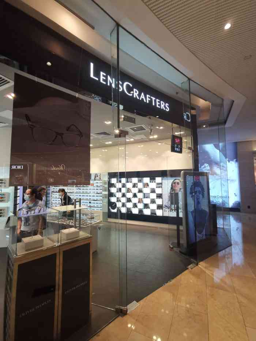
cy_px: 170
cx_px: 128
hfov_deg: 78.1
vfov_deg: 94.5
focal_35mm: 16
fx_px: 158
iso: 125
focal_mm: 2.35
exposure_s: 1/100
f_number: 2.2
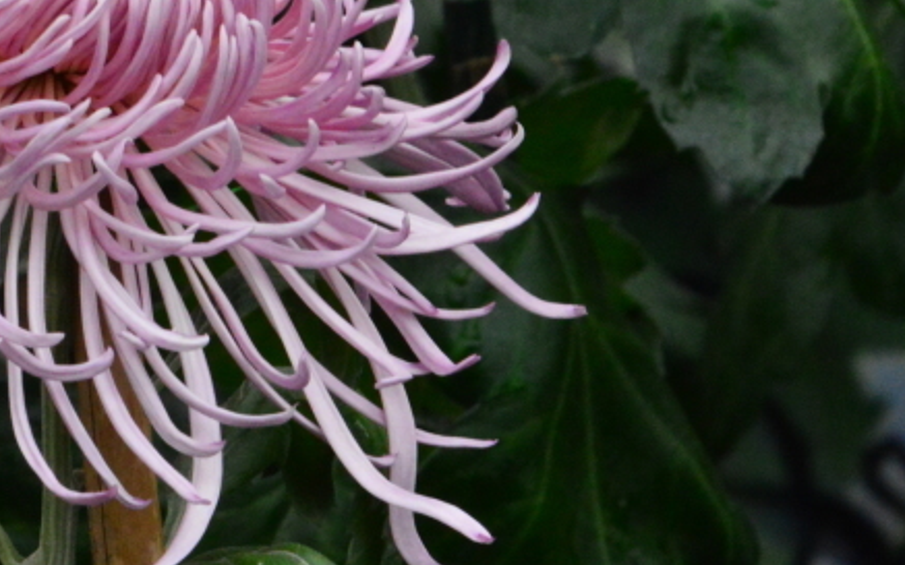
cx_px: 66
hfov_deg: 2.0
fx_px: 26461
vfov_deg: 1.2
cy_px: 179
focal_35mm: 1073
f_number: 22
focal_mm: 300
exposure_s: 1/250
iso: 3200
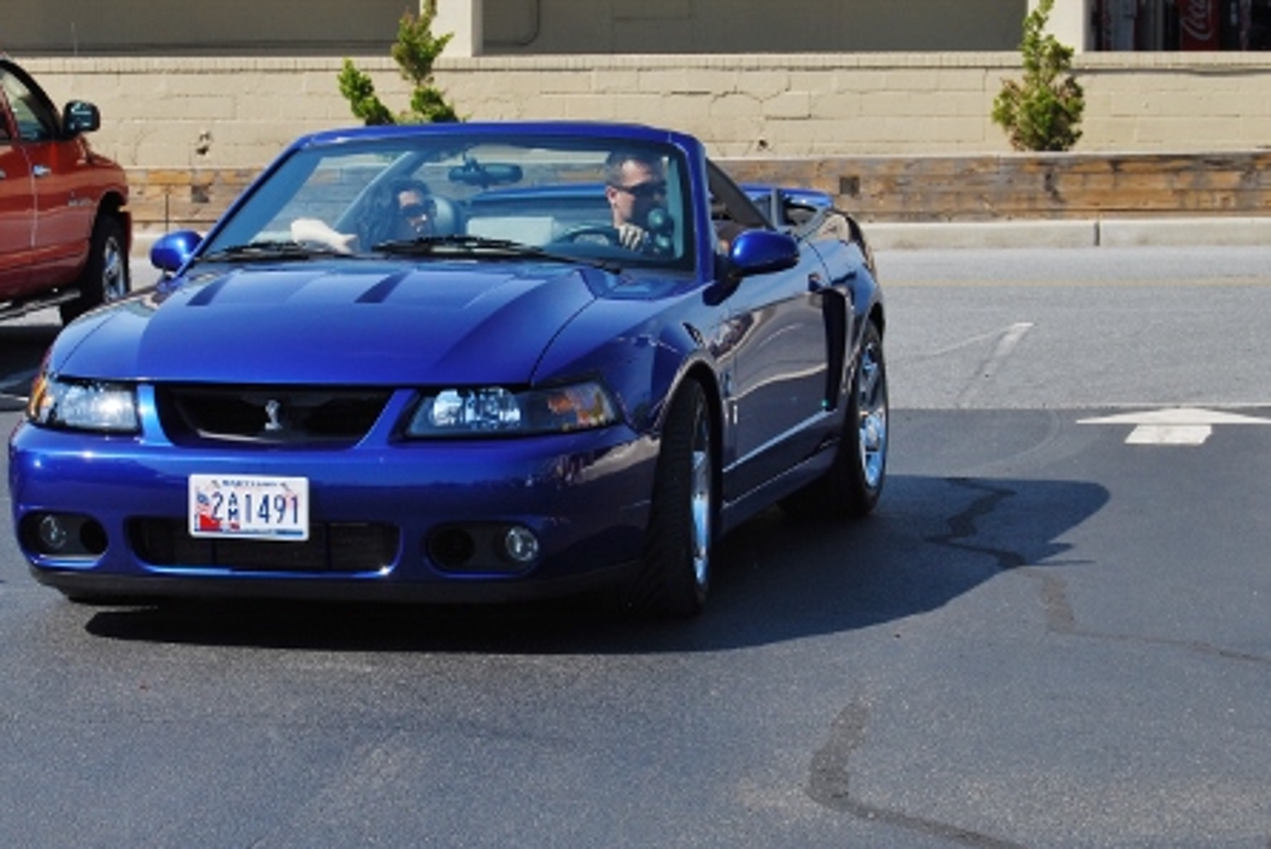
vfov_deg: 11.6
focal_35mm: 119
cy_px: 360
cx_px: 434
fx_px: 4193
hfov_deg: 17.2
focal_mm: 55
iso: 200
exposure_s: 1/320
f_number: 9
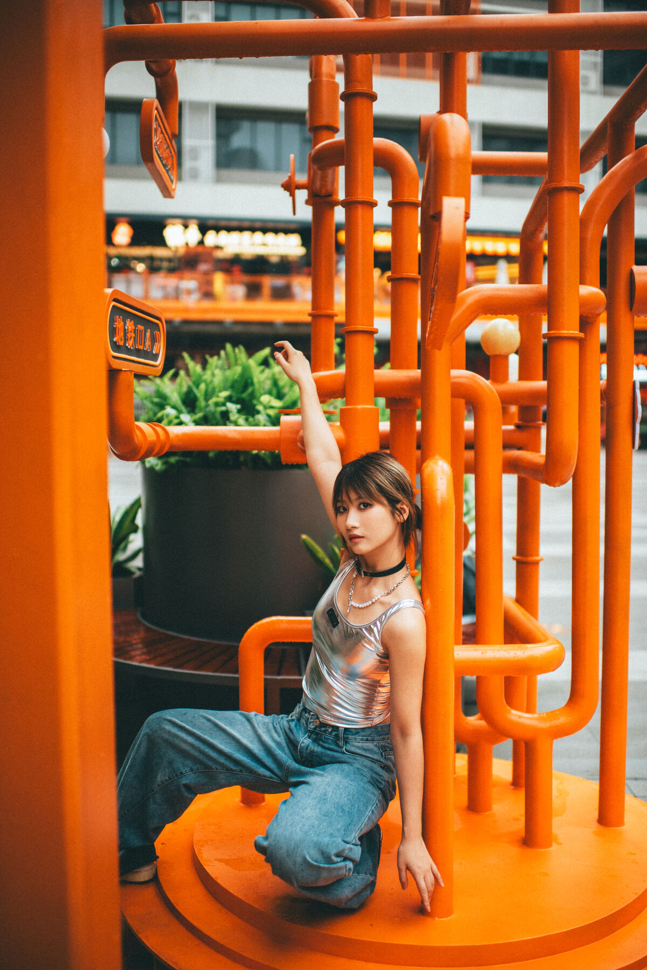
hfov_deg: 37.9
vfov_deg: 54.4
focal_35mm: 35
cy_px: 485
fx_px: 943
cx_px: 324
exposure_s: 1/1000
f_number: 1.4
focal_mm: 35
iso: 400
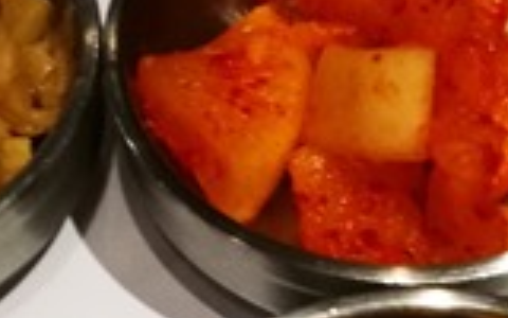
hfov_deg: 16.1
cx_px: 378
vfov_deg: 10.0
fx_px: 1786
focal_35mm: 129
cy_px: 359
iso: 320
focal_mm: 4.5
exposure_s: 1/30
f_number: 2.2
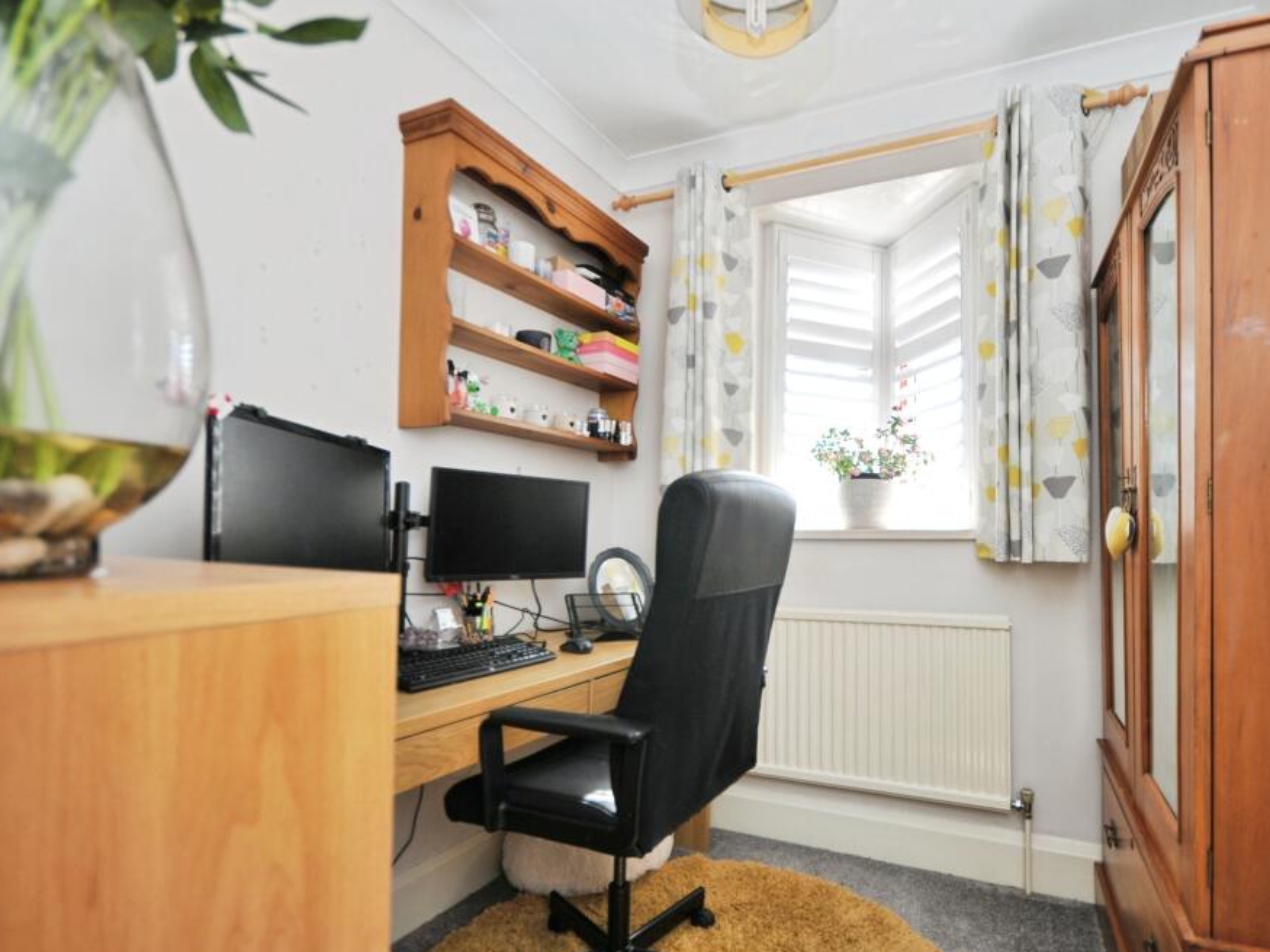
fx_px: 681
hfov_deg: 85.5
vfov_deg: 69.9
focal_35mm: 19
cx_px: 724
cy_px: 491
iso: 200
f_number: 5
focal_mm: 11
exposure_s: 1/60
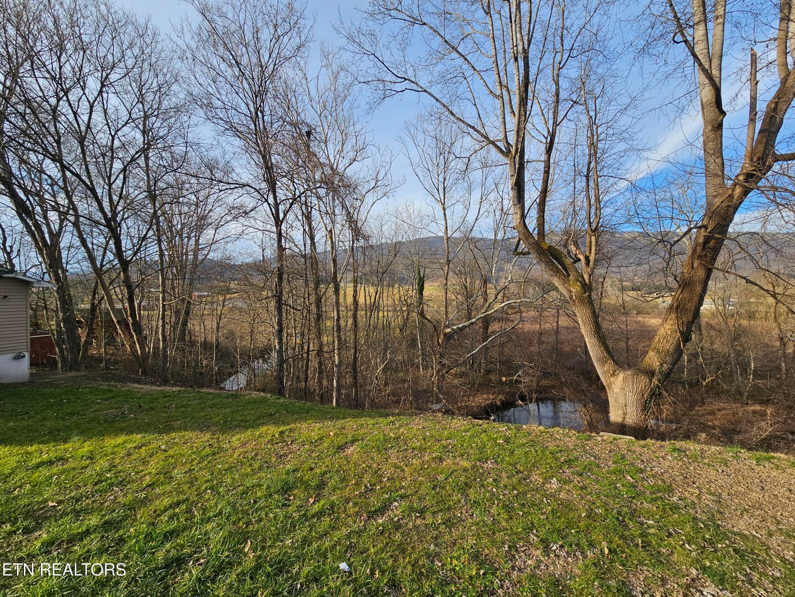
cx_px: 398
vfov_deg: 89.9
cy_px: 298
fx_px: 299
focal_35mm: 13
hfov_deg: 106.2
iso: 50
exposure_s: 1/1139
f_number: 2.2
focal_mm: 2.2
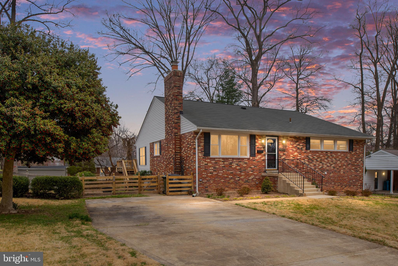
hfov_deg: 73.7
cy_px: 133
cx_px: 199
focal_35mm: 24
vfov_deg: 53.2
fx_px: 265
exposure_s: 1/1250
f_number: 5.6
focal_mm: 24
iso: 250
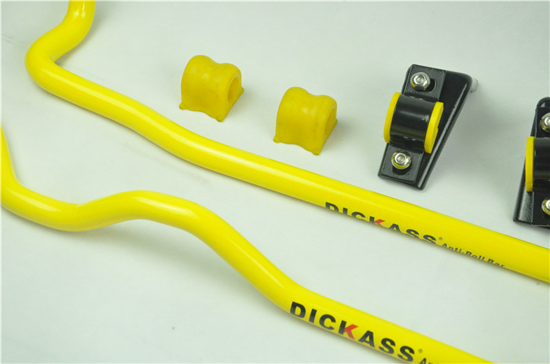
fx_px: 961
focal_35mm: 63
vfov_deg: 21.5
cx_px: 275
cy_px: 182
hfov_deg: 31.9
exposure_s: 1/400
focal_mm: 42
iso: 3200
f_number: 6.3
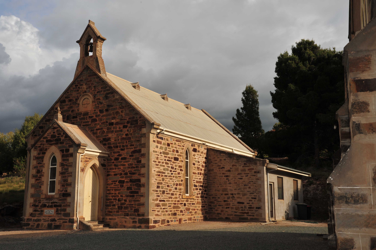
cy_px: 125
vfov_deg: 31.9
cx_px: 188
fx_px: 438
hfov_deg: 46.4
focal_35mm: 42
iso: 200
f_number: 16
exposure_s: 1/250
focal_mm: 42
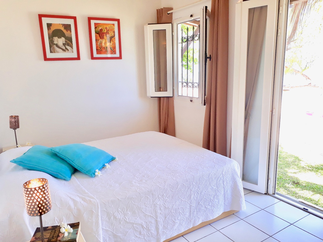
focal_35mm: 27
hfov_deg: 65.3
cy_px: 121
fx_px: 252
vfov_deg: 51.4
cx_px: 162
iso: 40
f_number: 1.9
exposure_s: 1/152
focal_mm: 3.6
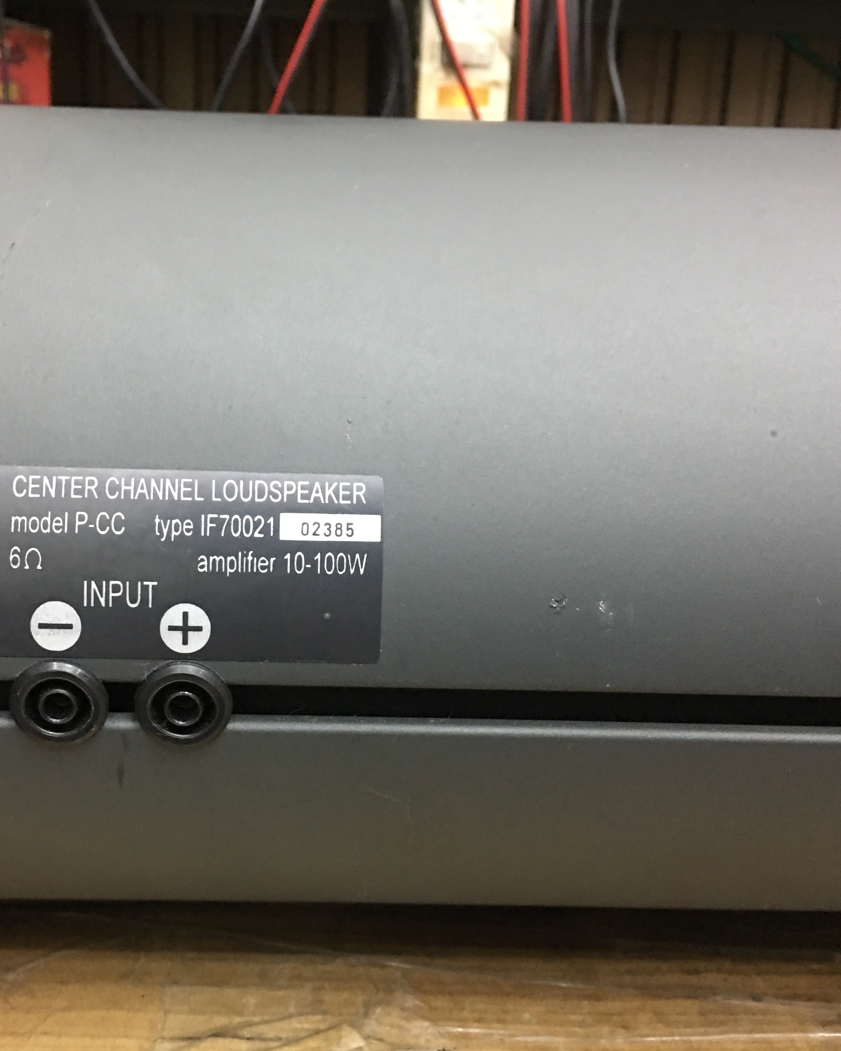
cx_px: 315
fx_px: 1182
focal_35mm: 38
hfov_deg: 38.9
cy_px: 525
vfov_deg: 47.9
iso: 80
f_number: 2.2
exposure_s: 1/10
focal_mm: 4.15
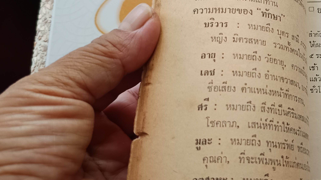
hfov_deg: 39.2
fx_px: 417
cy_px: 66
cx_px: 287
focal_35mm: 49
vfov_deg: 24.4
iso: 262
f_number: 1.7
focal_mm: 5.31
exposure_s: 1/50
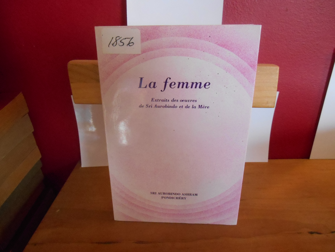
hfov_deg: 67.3
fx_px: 252
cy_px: 126
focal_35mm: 26
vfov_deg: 53.1
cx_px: 168
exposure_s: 1/160
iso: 800
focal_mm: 4.7
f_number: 3.4
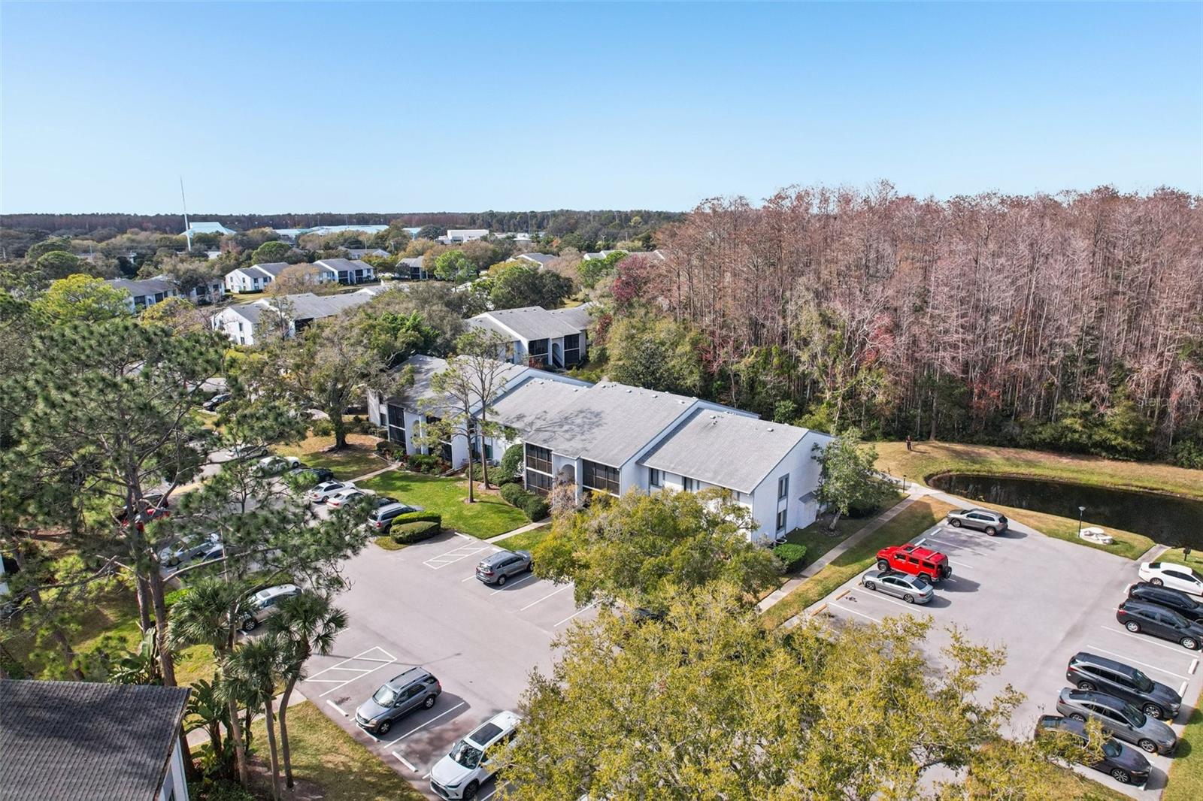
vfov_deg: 57.2
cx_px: 602
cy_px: 400
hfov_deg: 78.6
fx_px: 735
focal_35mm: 22
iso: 400
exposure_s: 1/1000
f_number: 2.8
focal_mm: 8.4
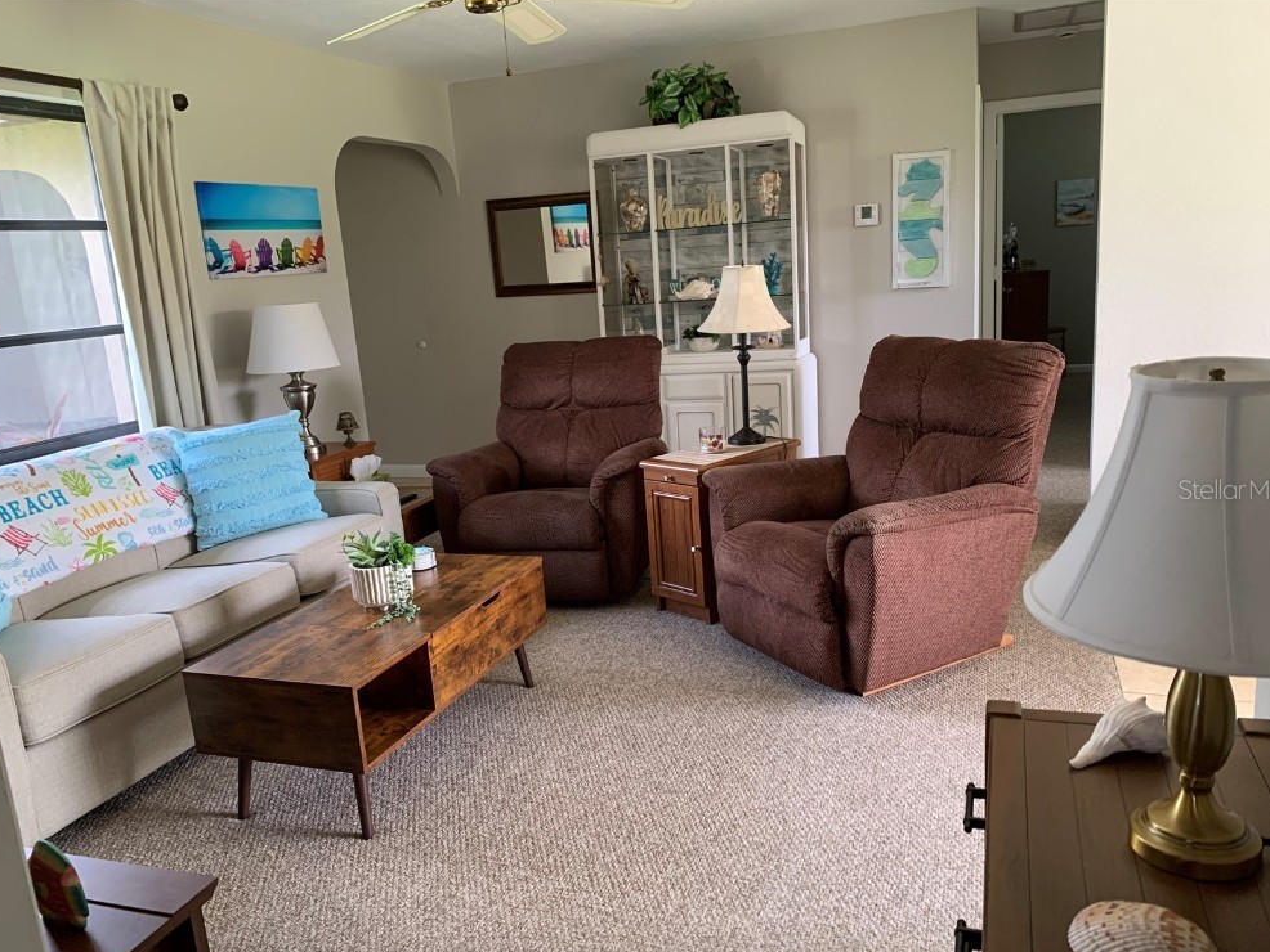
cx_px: 640
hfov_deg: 65.3
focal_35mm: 27
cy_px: 489
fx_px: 991
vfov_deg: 51.4
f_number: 1.8
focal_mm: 4.25
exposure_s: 1/60
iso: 160
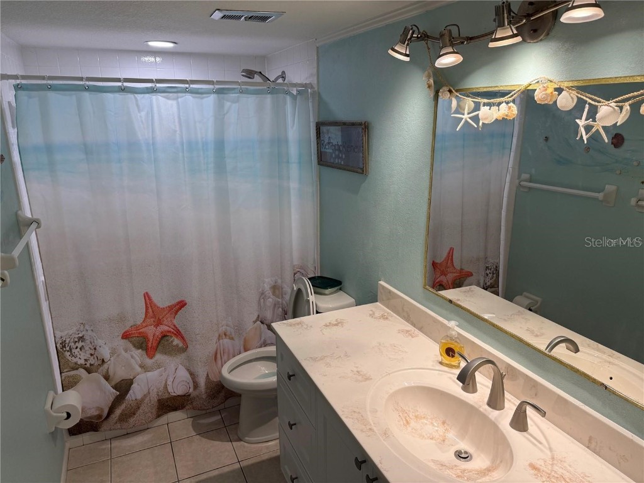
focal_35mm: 24
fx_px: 446
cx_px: 322
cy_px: 242
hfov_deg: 71.6
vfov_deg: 56.8
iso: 125
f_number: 1.78
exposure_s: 1/202
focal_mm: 6.76
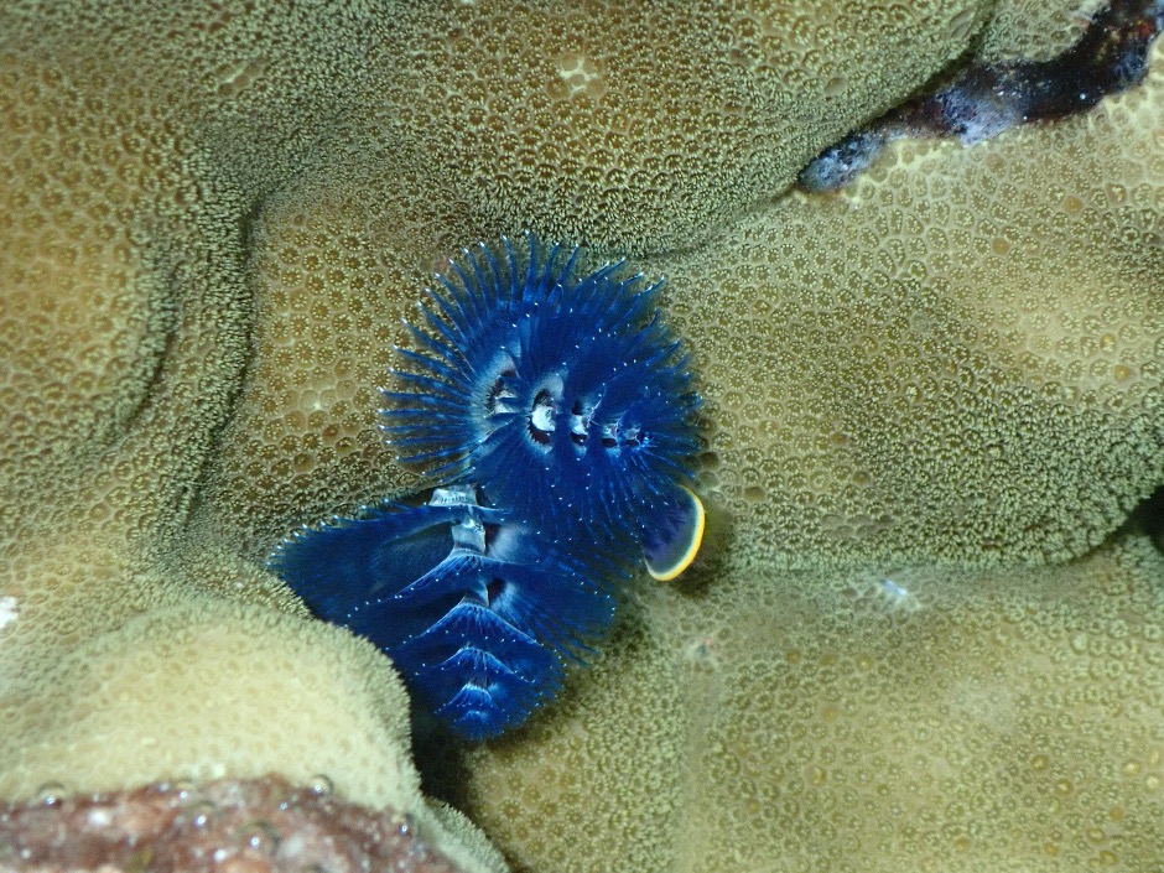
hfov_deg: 19.6
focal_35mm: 100
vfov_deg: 14.8
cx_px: 582
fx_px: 3363
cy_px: 436
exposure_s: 1/100
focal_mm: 18
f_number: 14
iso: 800
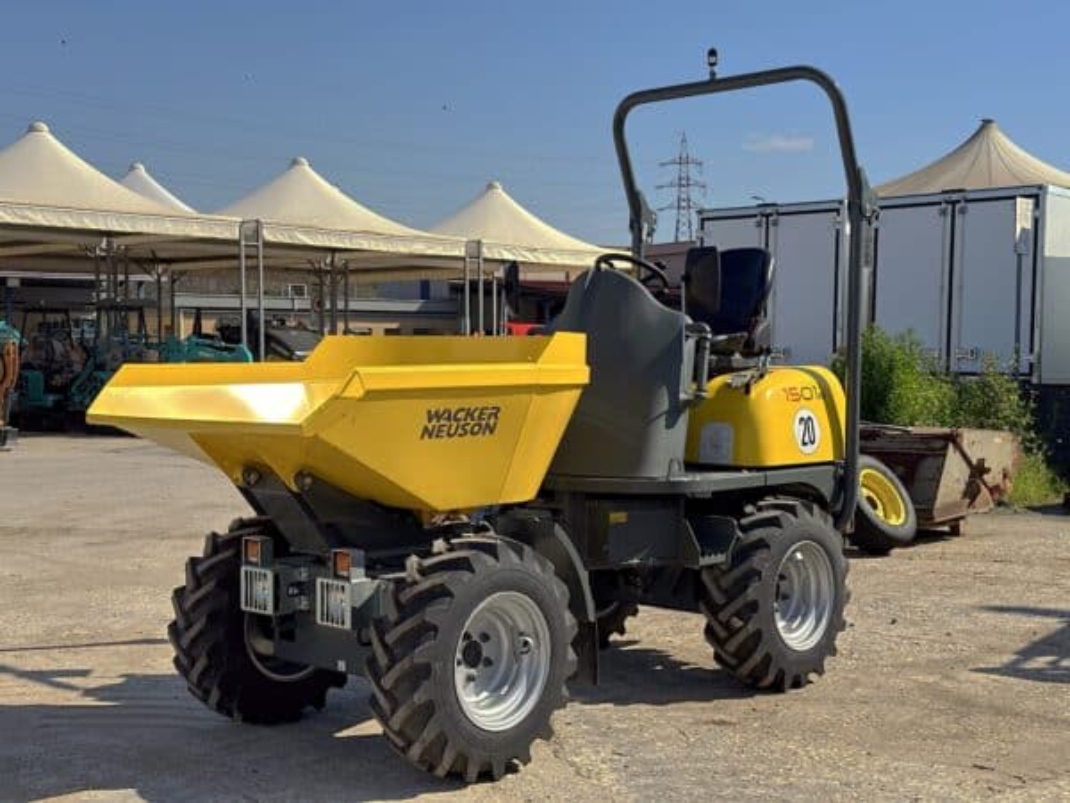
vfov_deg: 30.3
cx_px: 535
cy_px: 402
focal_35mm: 48
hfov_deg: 39.7
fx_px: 1484
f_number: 1.78
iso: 64
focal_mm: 6.86
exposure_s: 1/5263
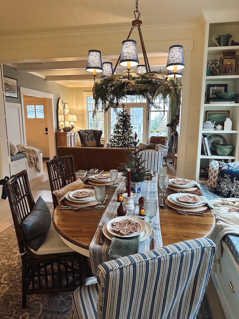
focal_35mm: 24
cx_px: 120
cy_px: 160
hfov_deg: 56.8
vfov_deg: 71.6
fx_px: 221
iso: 800
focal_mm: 6.86
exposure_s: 1/60
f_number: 1.8
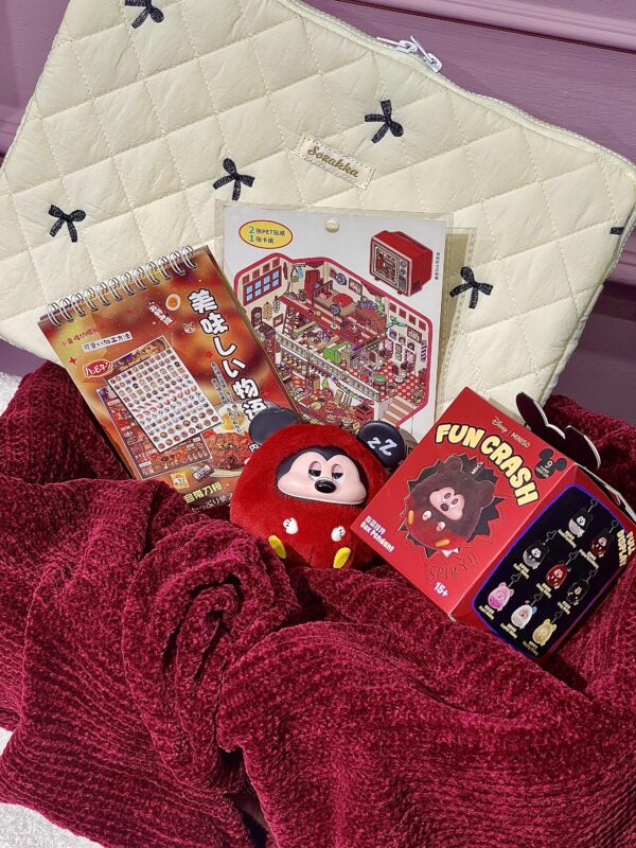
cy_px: 424
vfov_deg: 30.3
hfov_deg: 22.9
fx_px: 1568
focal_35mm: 64
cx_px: 318
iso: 80
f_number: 2.2
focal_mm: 7.5
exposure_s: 1/100
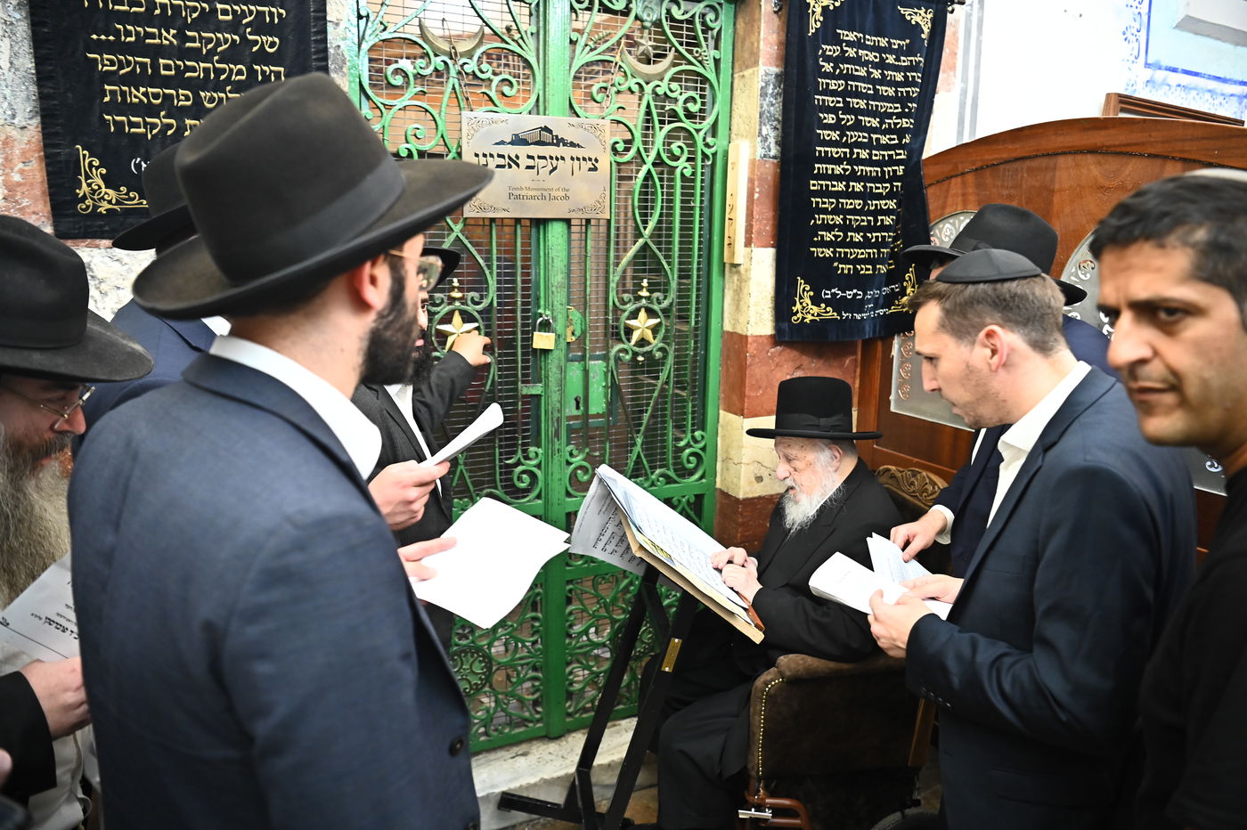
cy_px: 415
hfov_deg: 73.8
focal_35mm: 24
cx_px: 624
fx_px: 831
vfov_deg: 53.1
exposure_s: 1/125
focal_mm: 24
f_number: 3.2
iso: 2500
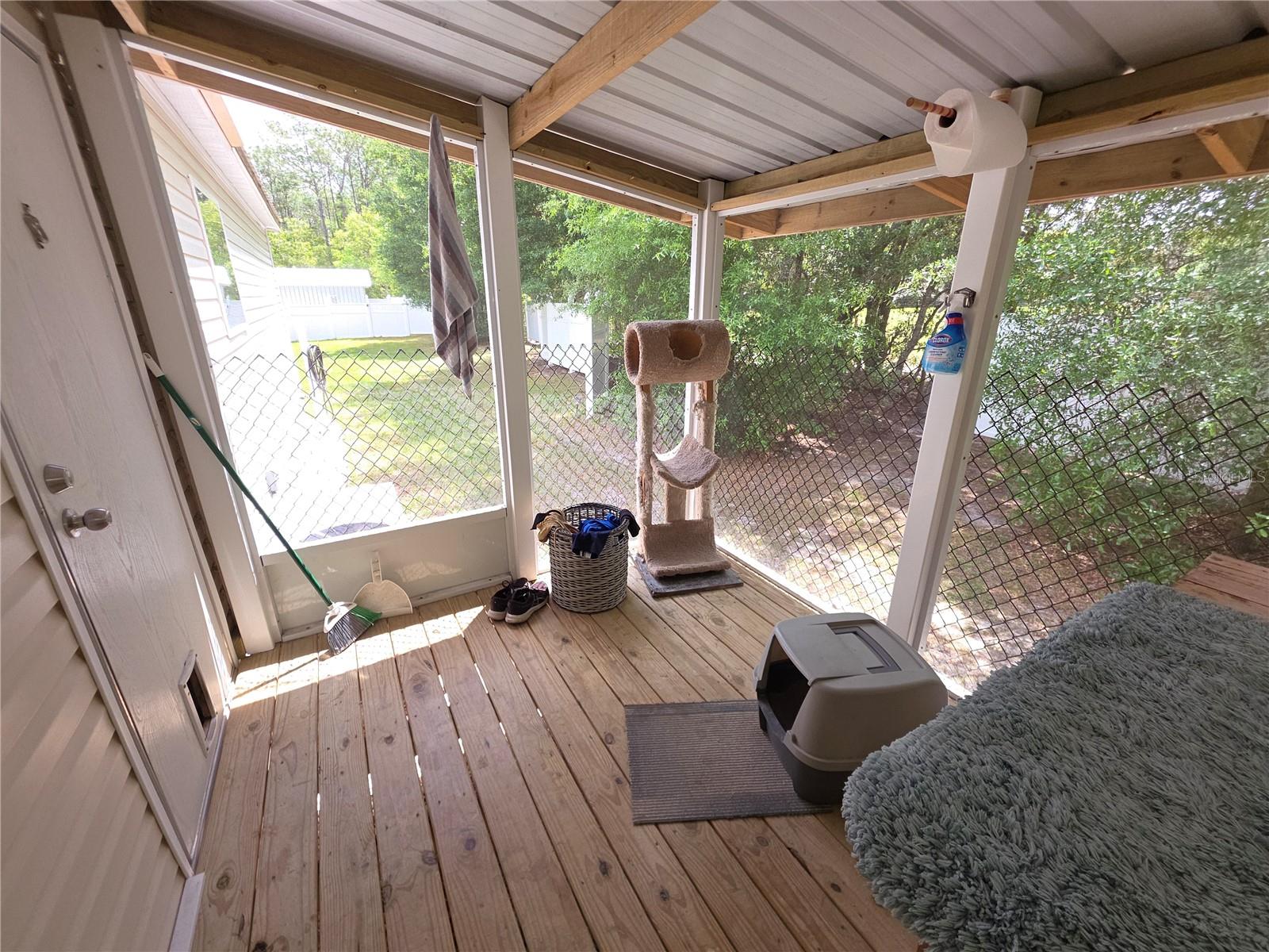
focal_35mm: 13
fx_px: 477
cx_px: 634
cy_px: 476
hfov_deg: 106.2
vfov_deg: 89.9
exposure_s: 1/120
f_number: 1.9
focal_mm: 2.2
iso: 32
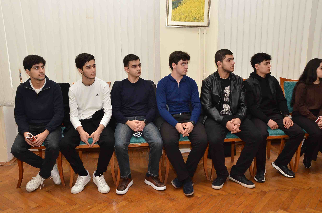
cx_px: 161
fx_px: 295
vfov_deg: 39.8
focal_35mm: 33
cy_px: 106
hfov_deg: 57.3
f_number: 7.1
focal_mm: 22
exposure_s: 1/200
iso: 2200
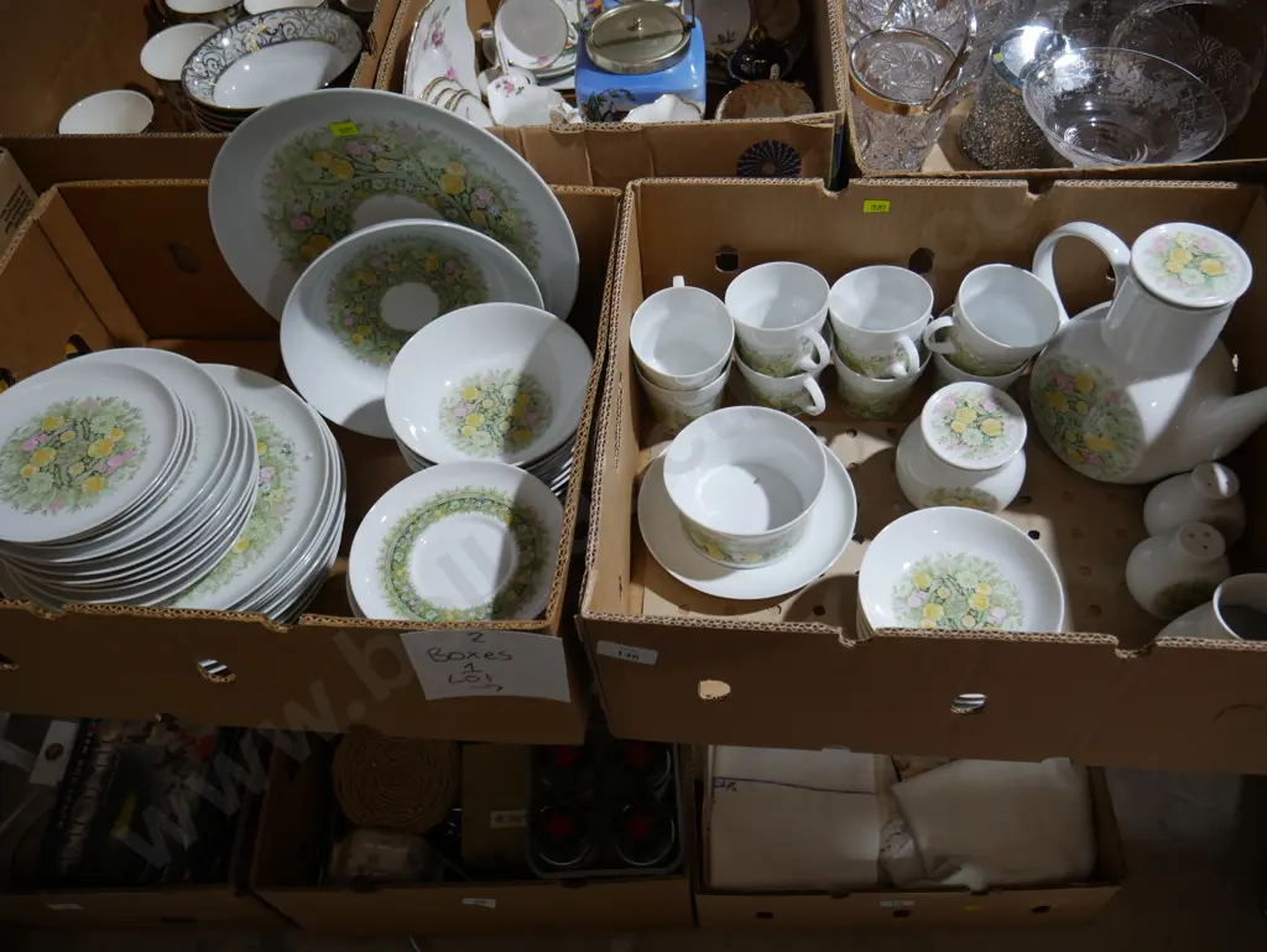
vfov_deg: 49.8
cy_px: 476
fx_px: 1025
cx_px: 634
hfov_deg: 63.4
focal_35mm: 28
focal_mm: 14
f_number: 3.5
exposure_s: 1/60
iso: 250
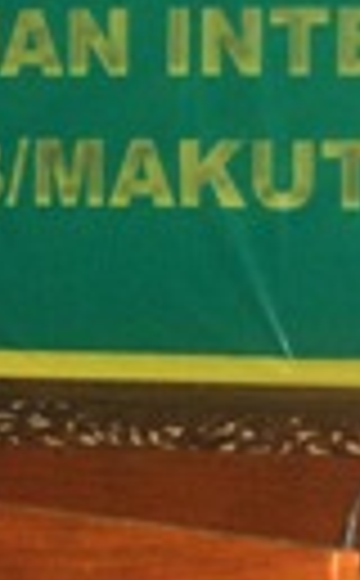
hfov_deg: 5.0
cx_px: 90
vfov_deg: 8.1
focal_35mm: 259
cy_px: 261
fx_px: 4089
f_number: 7.1
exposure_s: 1/125
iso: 400
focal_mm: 34
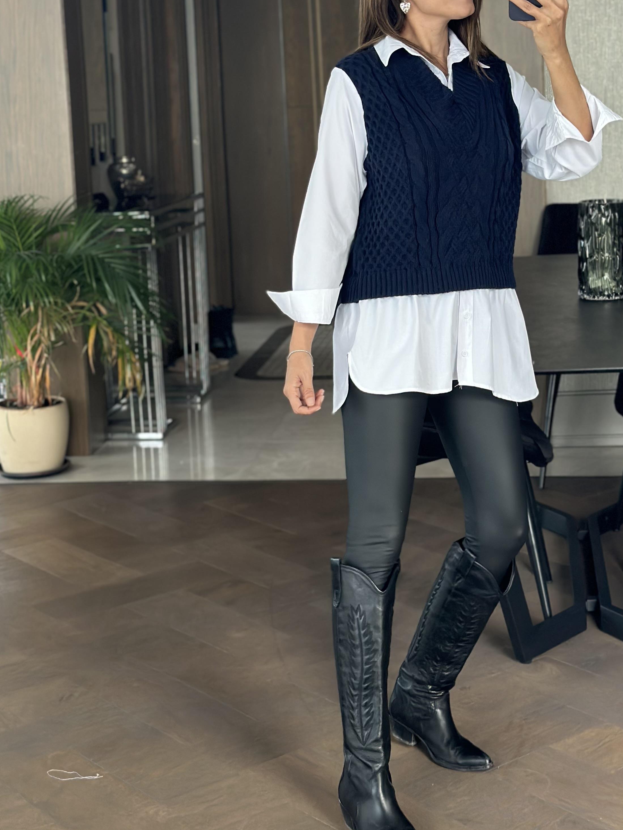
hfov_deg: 22.2
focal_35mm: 66
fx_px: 1584
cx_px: 415
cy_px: 317
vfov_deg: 29.3
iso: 160
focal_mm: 6.86
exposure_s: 1/60
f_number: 1.78
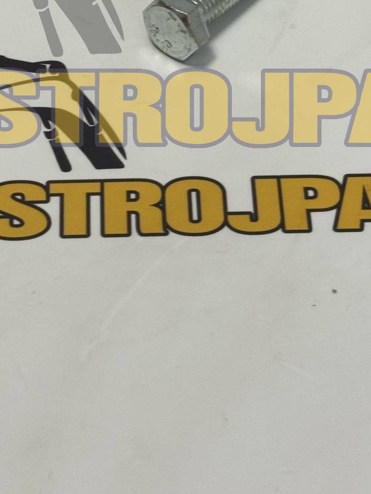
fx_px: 1729
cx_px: 169
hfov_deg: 12.2
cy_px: 14
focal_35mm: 121
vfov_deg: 16.0
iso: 80
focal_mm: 6.86
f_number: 1.78
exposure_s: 1/50
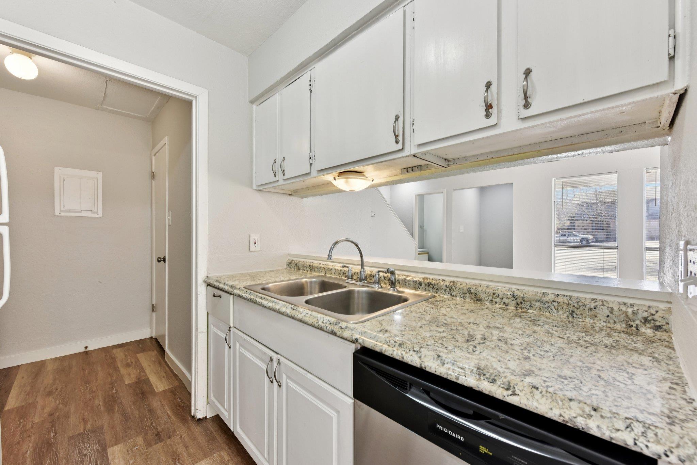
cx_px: 348
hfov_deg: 104.3
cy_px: 232
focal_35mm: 14
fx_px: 271
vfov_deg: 81.2
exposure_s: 1/15
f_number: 8
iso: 125
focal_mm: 14
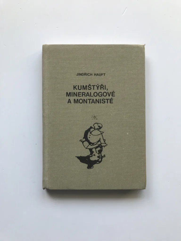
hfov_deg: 49.7
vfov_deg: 63.4
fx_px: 195
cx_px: 90
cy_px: 120
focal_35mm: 28
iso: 40
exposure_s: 1/100
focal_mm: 3.99
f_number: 1.8
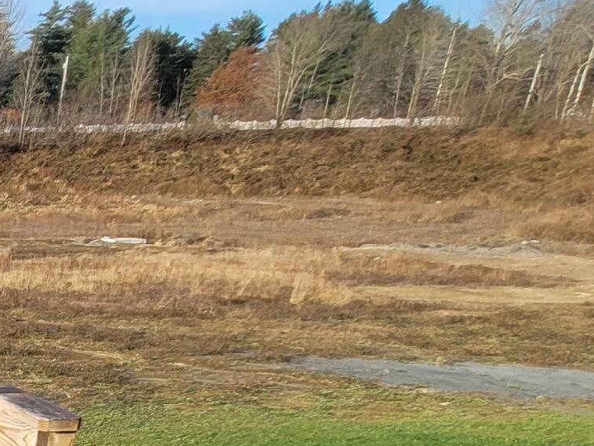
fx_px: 893
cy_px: 543
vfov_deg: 25.1
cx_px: -374
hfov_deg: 24.6
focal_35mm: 52
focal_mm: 1.74
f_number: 2.2
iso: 40
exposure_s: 1/728
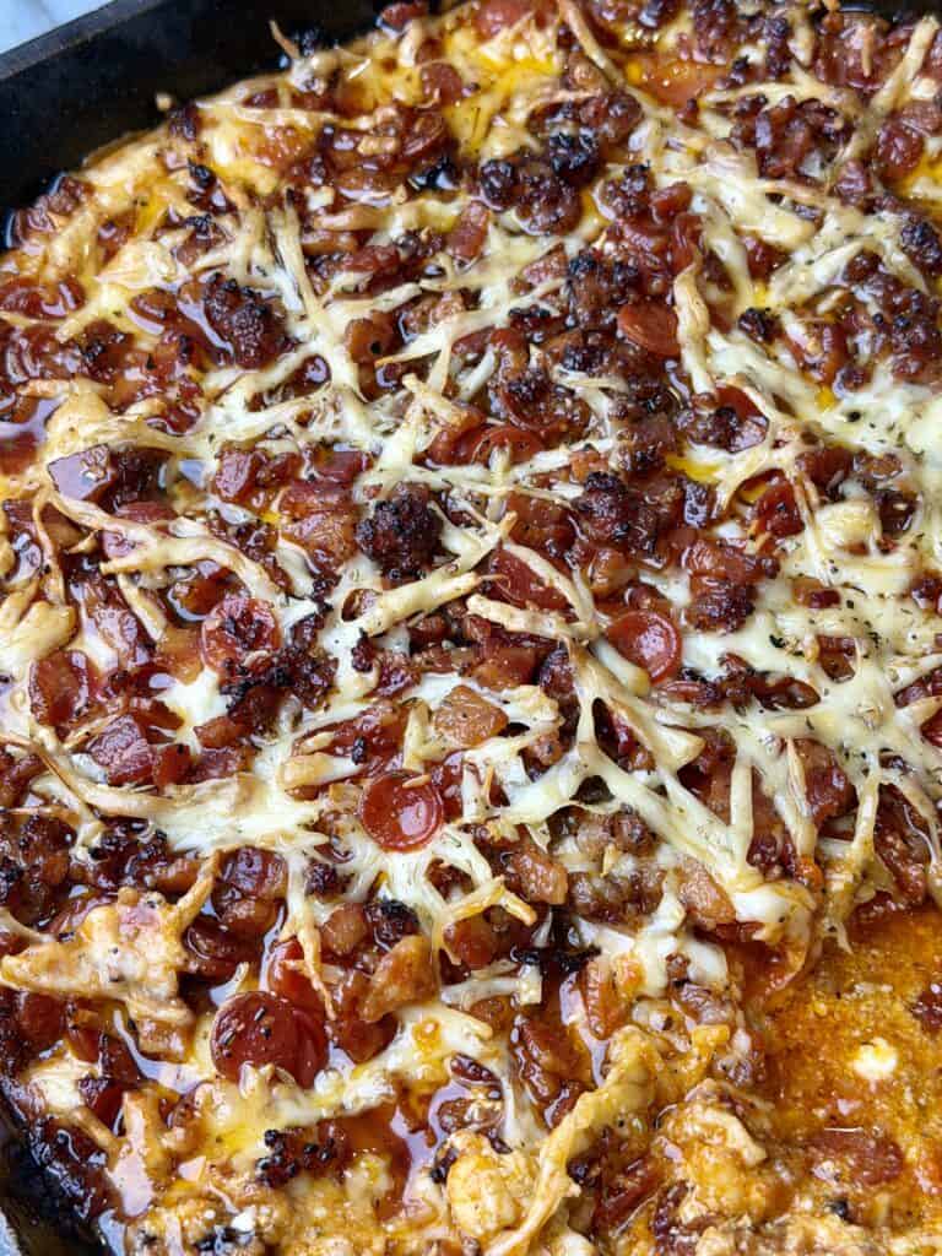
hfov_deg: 30.3
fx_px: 1742
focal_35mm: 48
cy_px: 628
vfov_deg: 39.7
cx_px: 471
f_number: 1.78
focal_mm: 6.76
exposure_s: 1/139
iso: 50
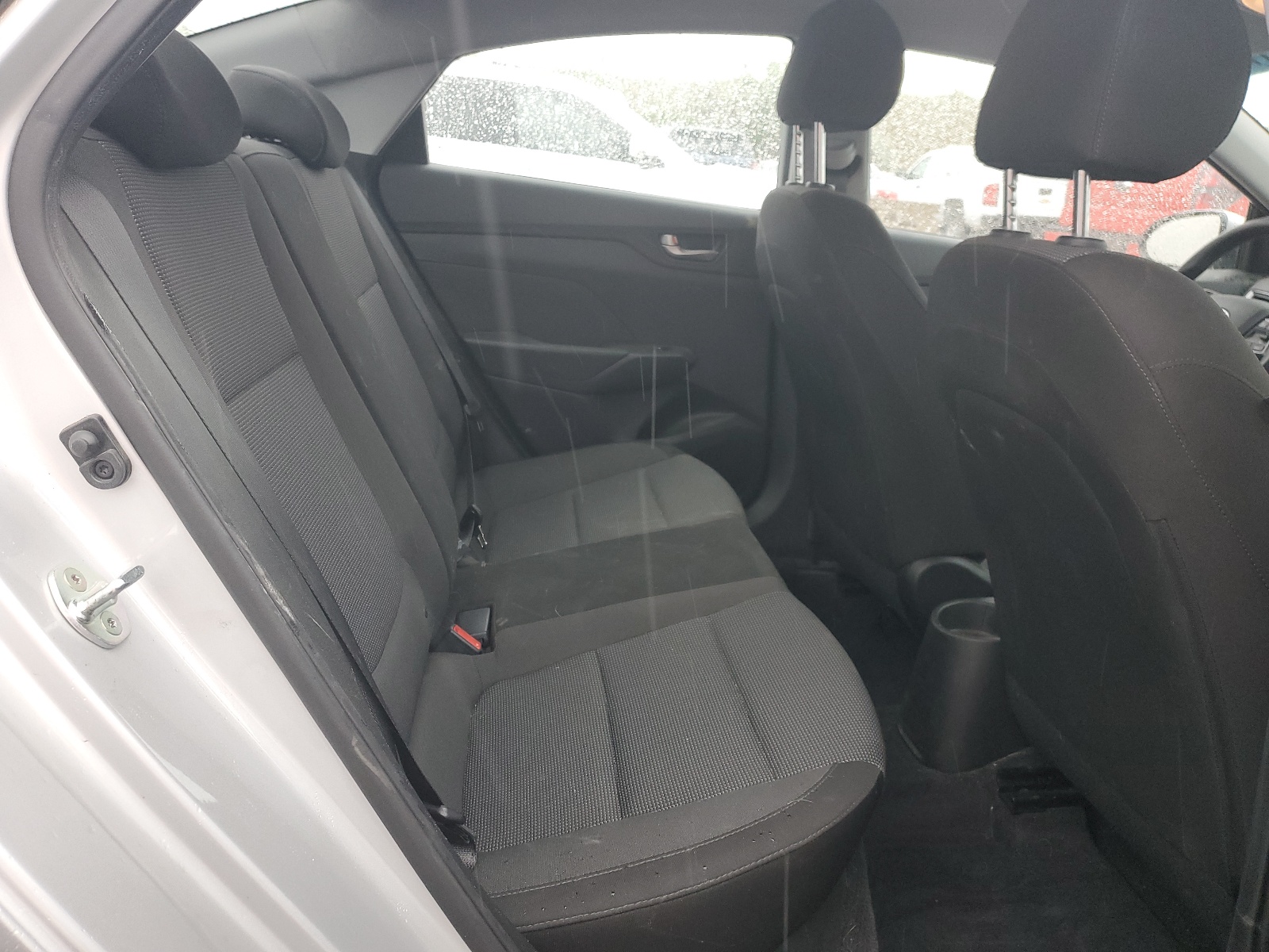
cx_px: 634
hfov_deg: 67.3
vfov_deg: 53.1
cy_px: 476
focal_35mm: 26
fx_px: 953
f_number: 1.5
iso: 87
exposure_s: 1/120
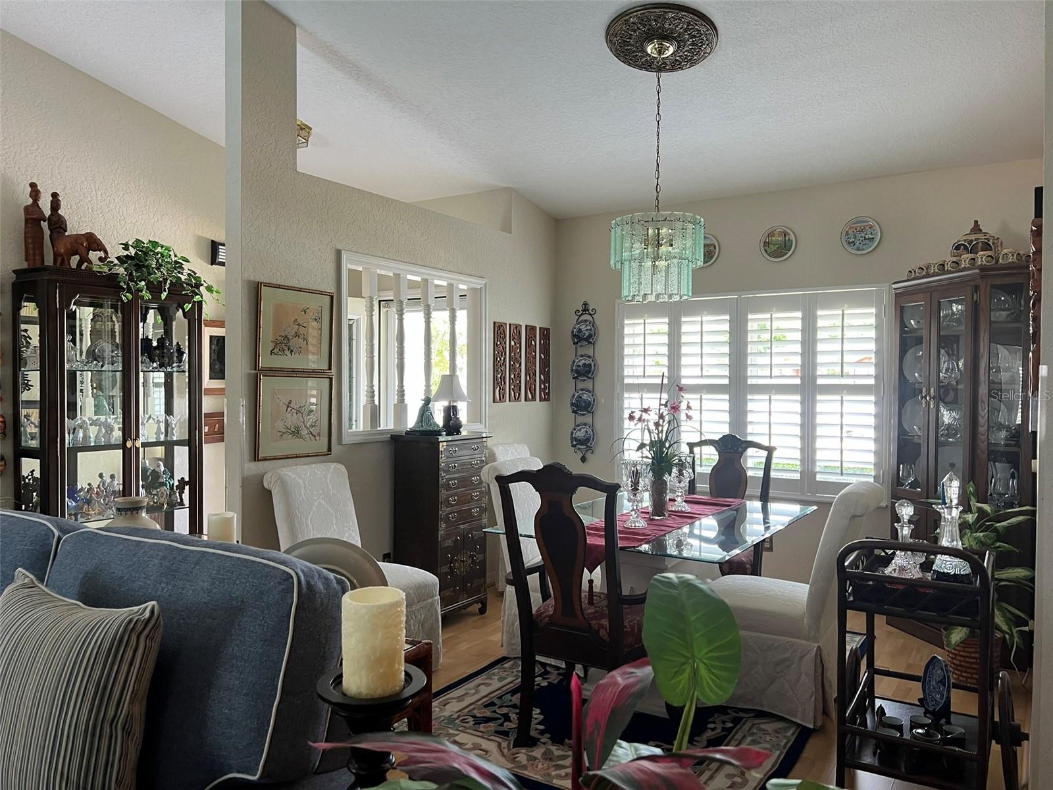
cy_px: 395
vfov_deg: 53.1
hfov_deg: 67.3
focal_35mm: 26
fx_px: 791
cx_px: 526
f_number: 1.5
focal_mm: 5.7
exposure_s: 1/60
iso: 80
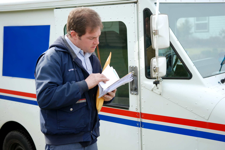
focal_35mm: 60
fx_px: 375
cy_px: 75
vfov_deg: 22.7
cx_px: 112
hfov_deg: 33.4
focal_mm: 40
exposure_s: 1/500
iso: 125
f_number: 2.8
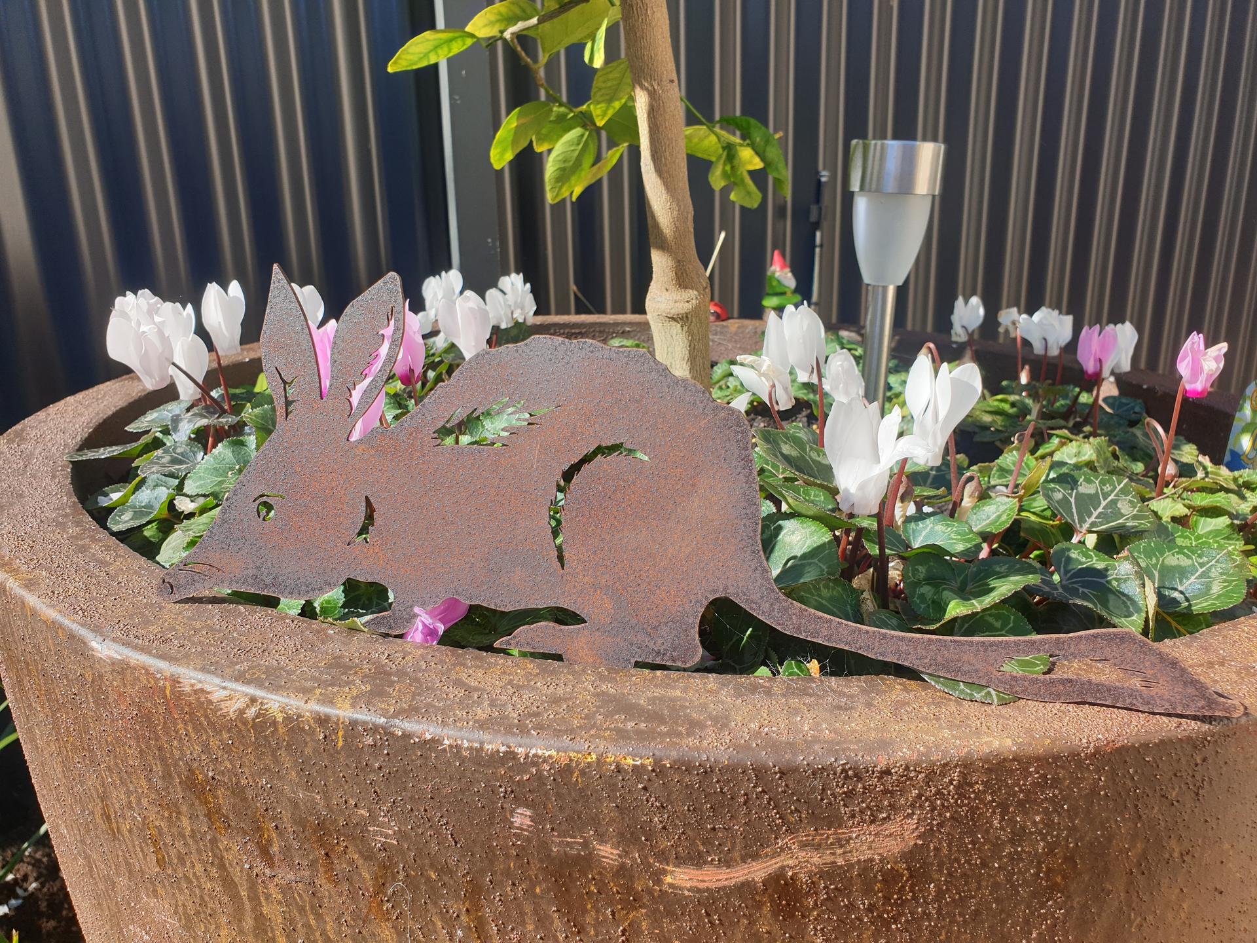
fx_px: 944
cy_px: 472
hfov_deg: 67.3
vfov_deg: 53.1
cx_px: 628
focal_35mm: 26
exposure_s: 1/493
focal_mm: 4.3
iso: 50
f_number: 2.4
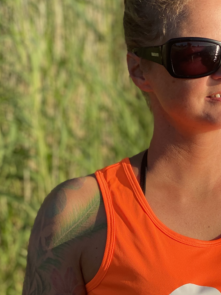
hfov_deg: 12.5
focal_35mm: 117
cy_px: 239
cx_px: 216
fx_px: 996
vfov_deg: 16.7
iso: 20
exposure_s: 1/888
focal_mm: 6
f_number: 2
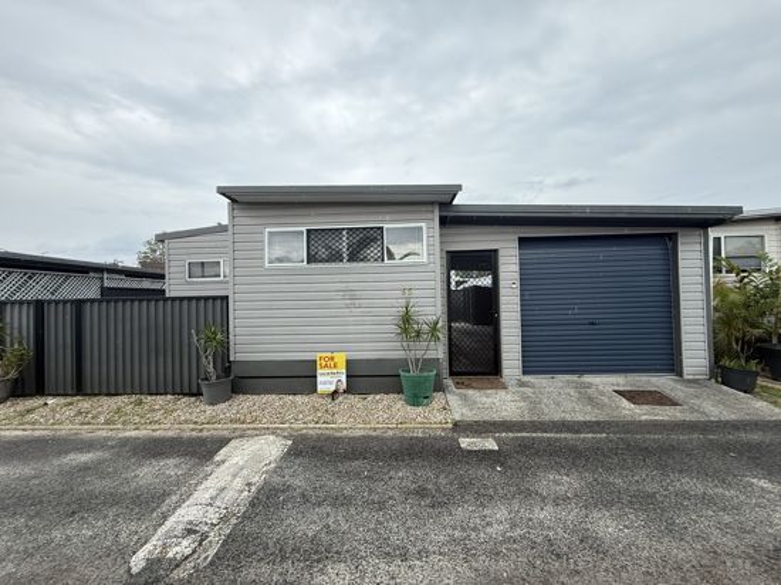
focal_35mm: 14
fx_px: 316
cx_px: 390
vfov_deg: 85.6
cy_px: 292
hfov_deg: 102.1
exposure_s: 1/569
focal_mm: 2.22
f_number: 2.2
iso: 64
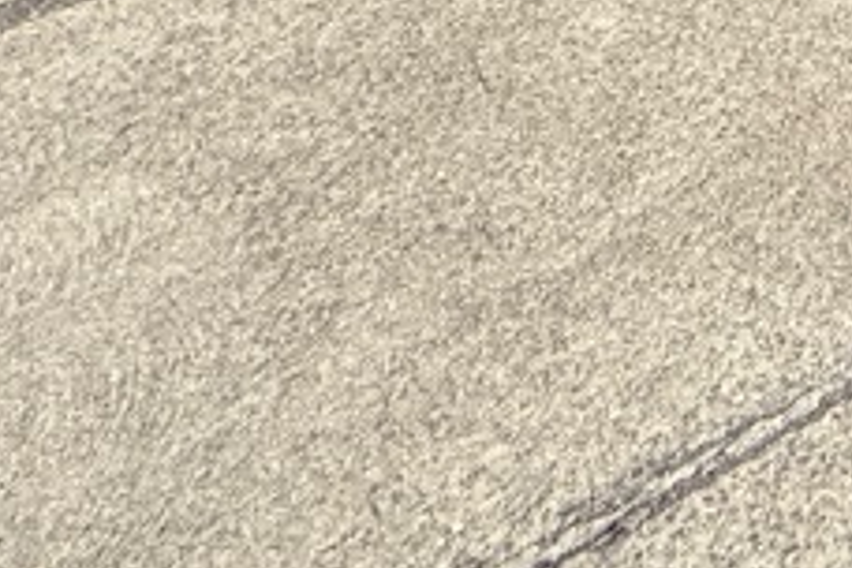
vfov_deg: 9.3
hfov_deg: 13.4
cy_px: -1405
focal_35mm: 92
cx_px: 2227
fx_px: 2177
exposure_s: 1/1211
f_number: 2.2
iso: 50
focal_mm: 2.22
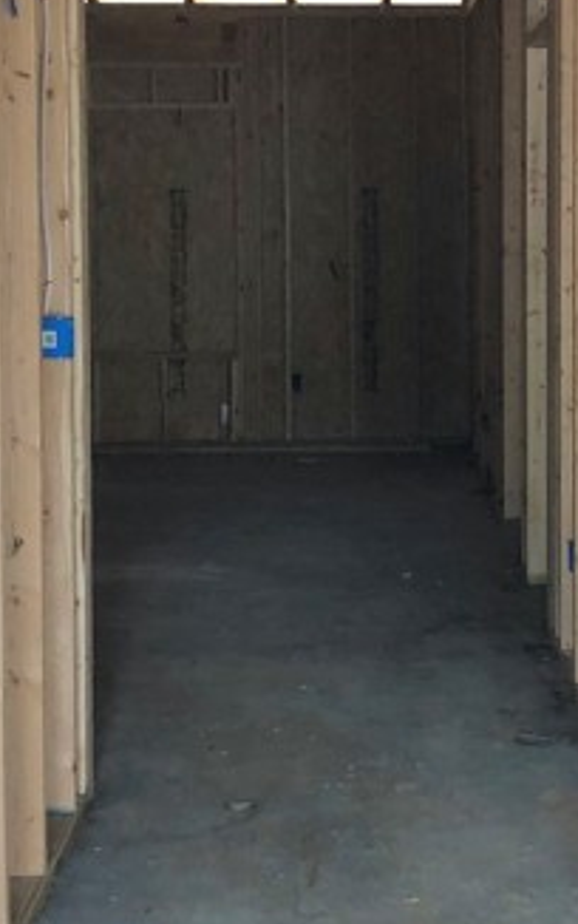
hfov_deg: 18.6
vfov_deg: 29.2
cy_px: 320
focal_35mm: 70
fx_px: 1763
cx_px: 397
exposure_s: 1/9
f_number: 1.8
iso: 100
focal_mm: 4
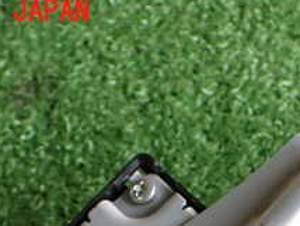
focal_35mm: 84
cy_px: 310
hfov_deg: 22.8
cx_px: 255
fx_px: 729
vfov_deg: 16.4
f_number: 2.3
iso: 320
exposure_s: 1/125
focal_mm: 5.4
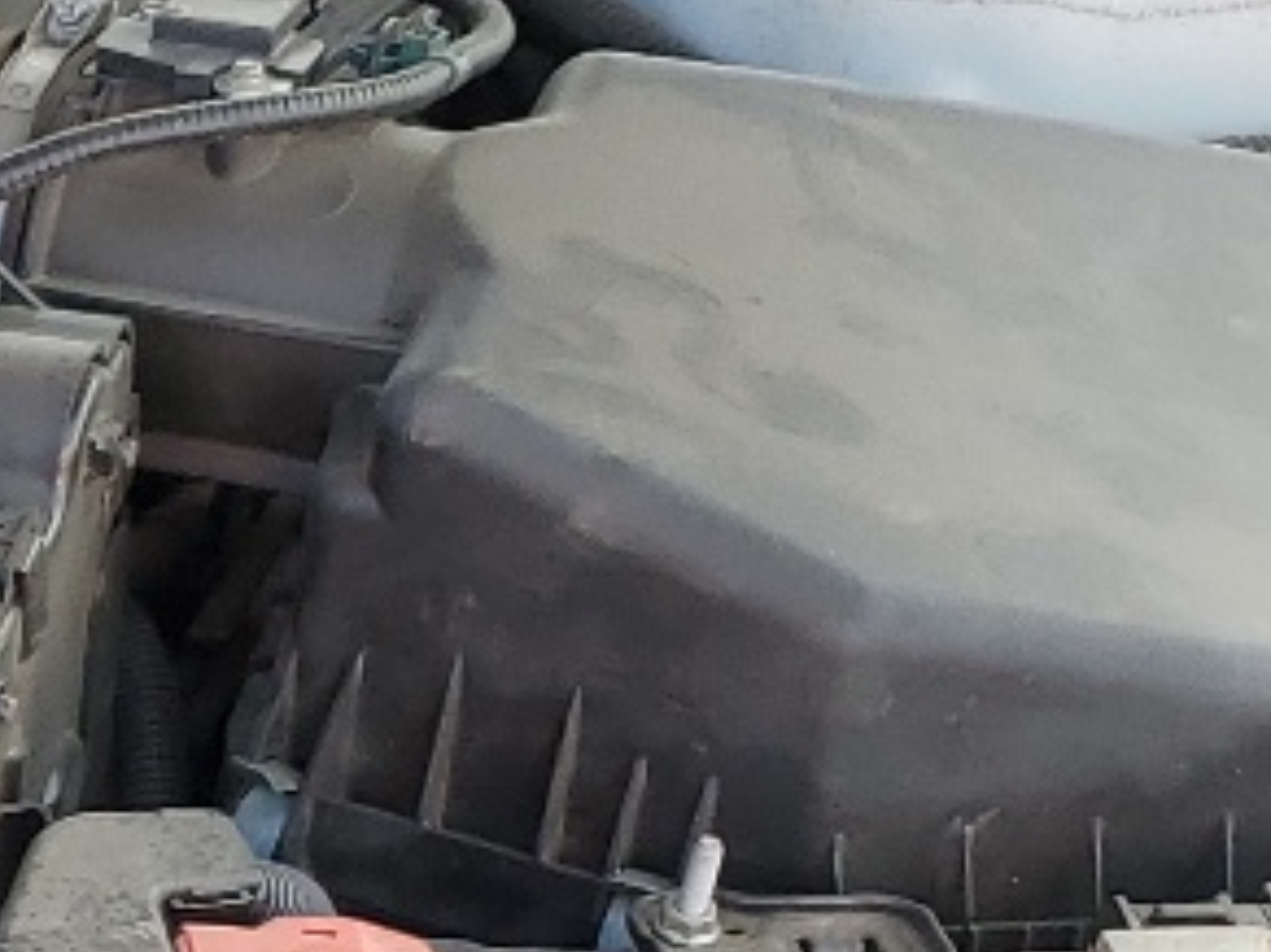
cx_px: -1441
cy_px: 1284
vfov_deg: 10.1
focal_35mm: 143
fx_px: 5248
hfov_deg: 12.0
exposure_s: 1/556
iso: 50
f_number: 1.5
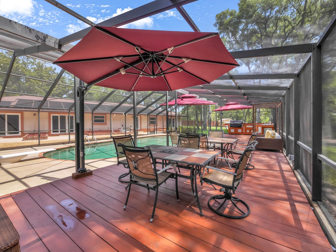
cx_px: 168
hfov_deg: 102.1
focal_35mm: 14
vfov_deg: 85.7
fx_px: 136
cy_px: 126
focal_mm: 7
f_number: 11
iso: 400
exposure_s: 1/60
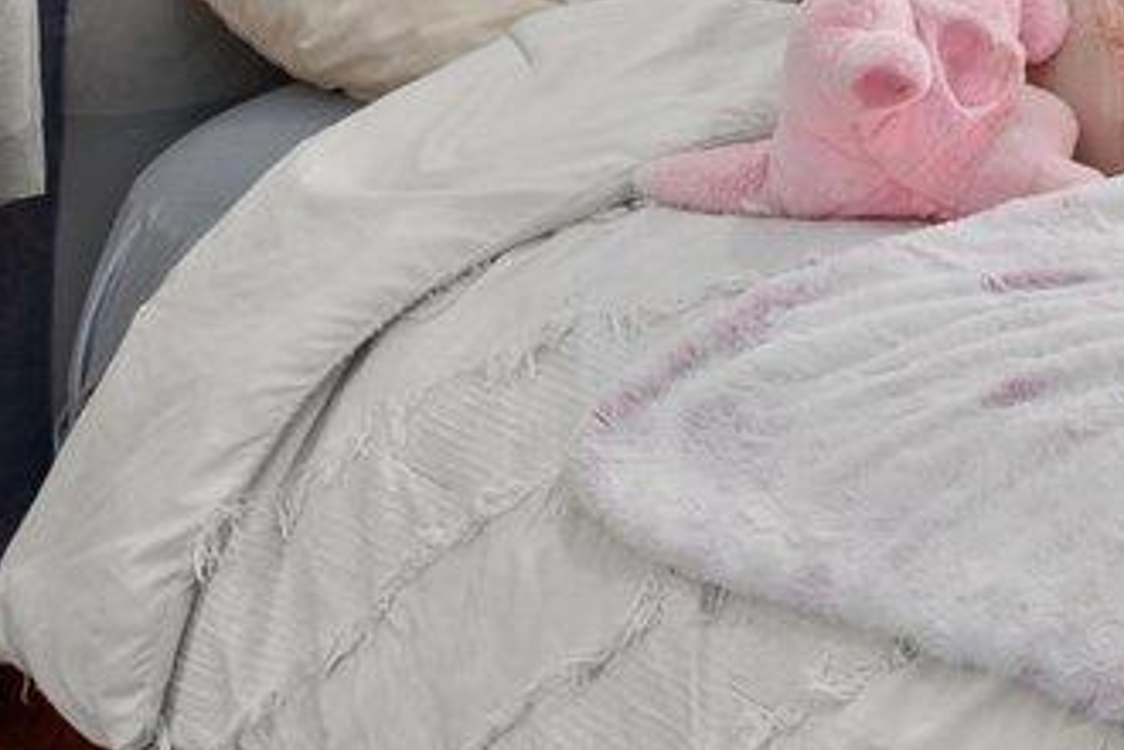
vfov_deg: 12.6
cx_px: 1822
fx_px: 2903
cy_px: -840
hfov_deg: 18.6
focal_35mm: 93
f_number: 9
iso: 500
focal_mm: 15
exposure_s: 1
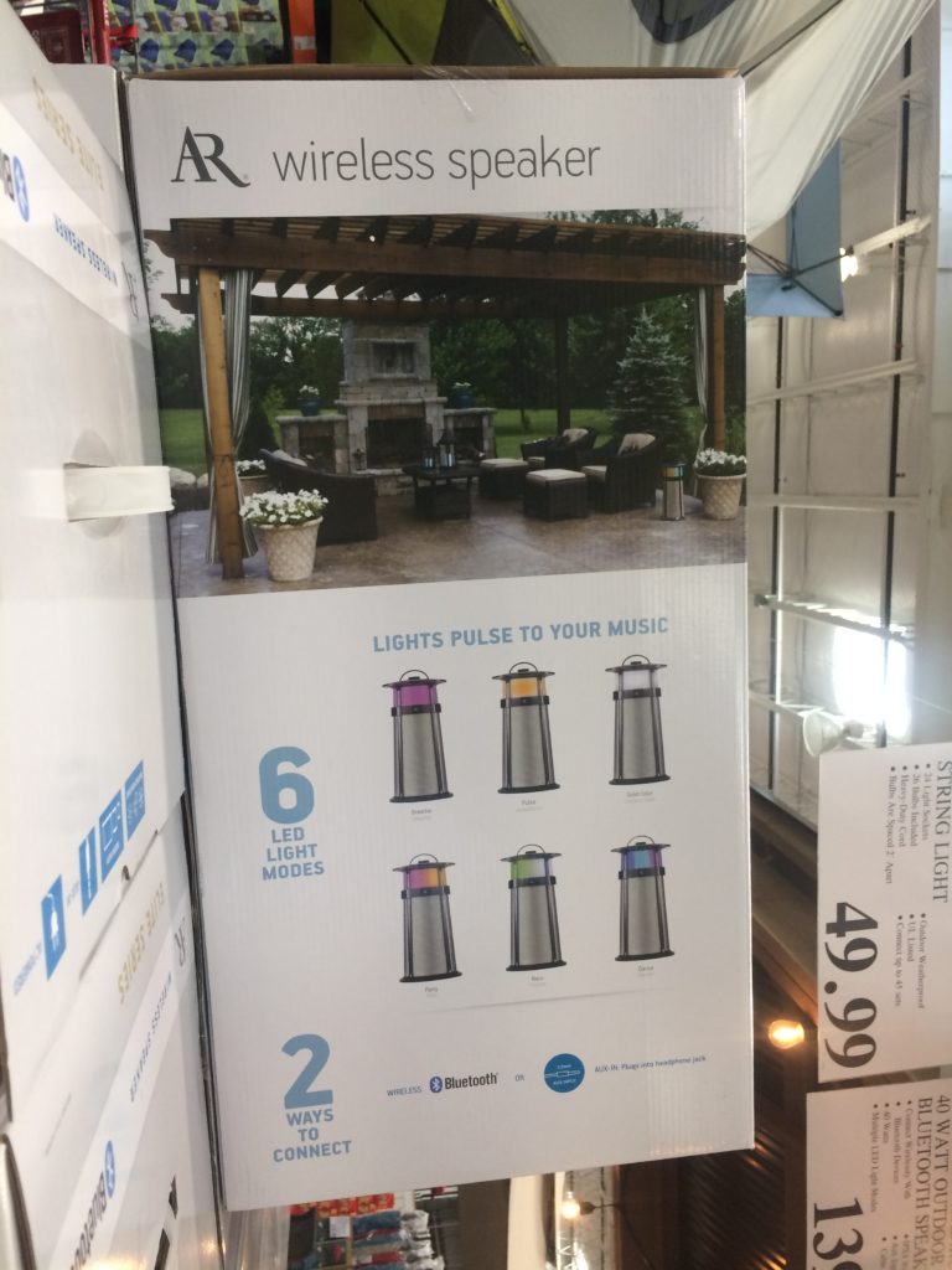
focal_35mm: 29
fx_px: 1063
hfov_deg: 48.2
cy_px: 635
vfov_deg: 61.7
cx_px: 476
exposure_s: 1/33
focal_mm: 4.15
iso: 50
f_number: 2.2
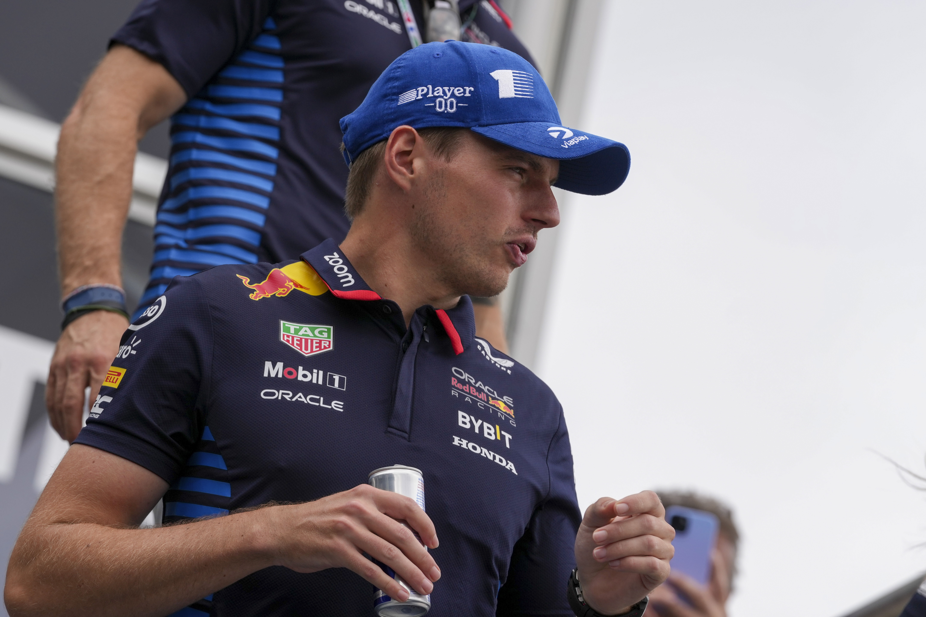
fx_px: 4733
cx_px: 463
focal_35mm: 184
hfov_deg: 11.2
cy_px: 308
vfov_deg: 7.5
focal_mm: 184
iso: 400
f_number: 6.3
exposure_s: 1/800
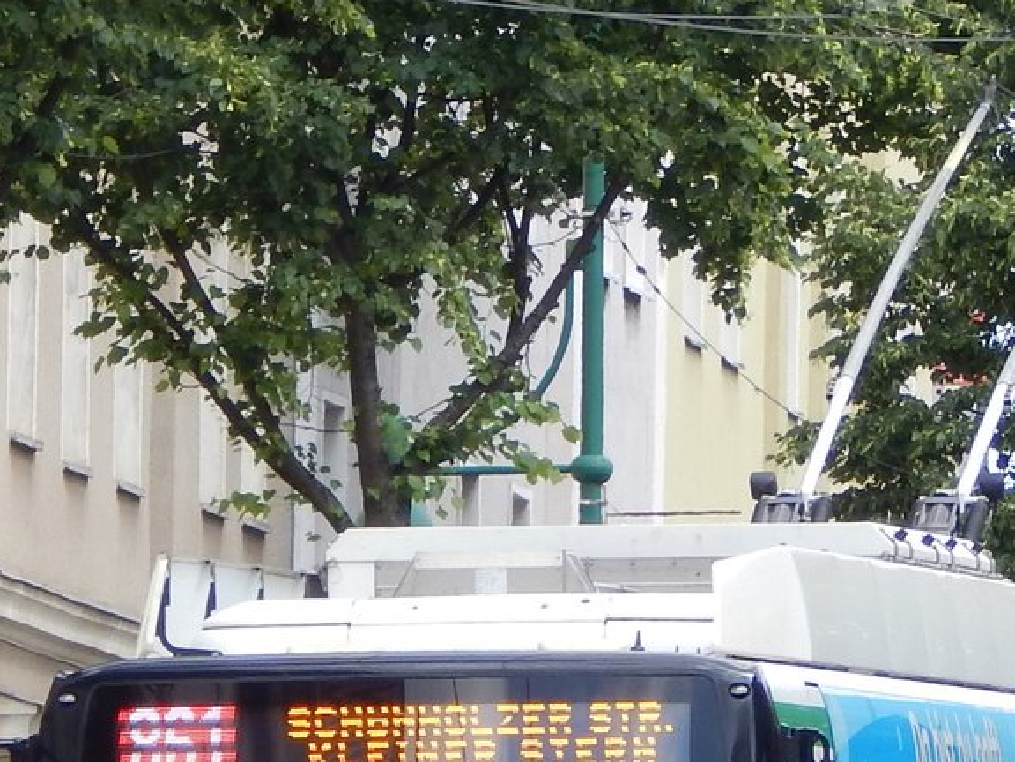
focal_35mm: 581
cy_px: 757
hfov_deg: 3.4
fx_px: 17036
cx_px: 629
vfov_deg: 2.6
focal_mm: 50.1
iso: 125
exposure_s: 1/200
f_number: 5.7
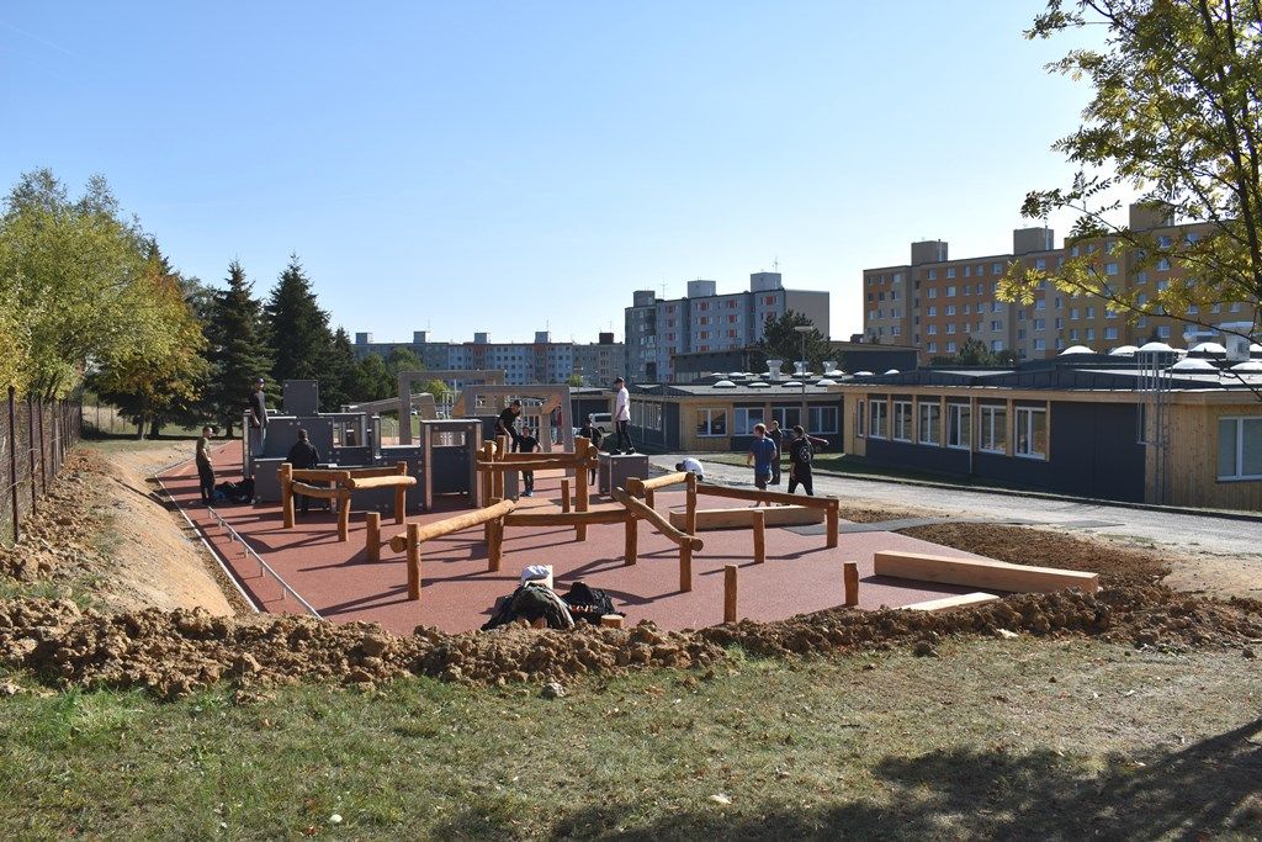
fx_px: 1052
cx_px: 631
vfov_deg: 43.6
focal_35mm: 30
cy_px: 421
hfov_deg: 61.9
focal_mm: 20
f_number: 9
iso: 100
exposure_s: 1/320
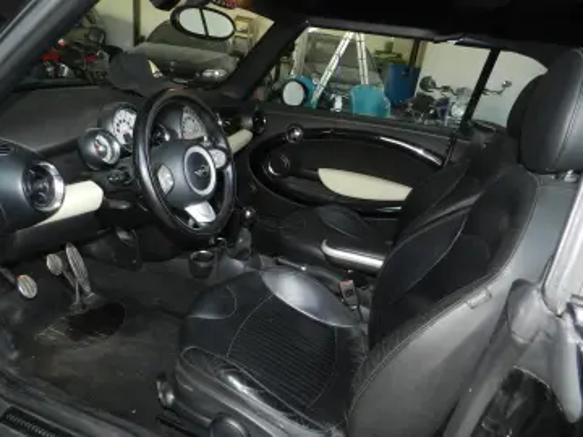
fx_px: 387
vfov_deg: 58.9
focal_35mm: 23
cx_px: 292
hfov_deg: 73.9
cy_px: 218
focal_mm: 4
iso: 200
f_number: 3.4
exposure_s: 1/30
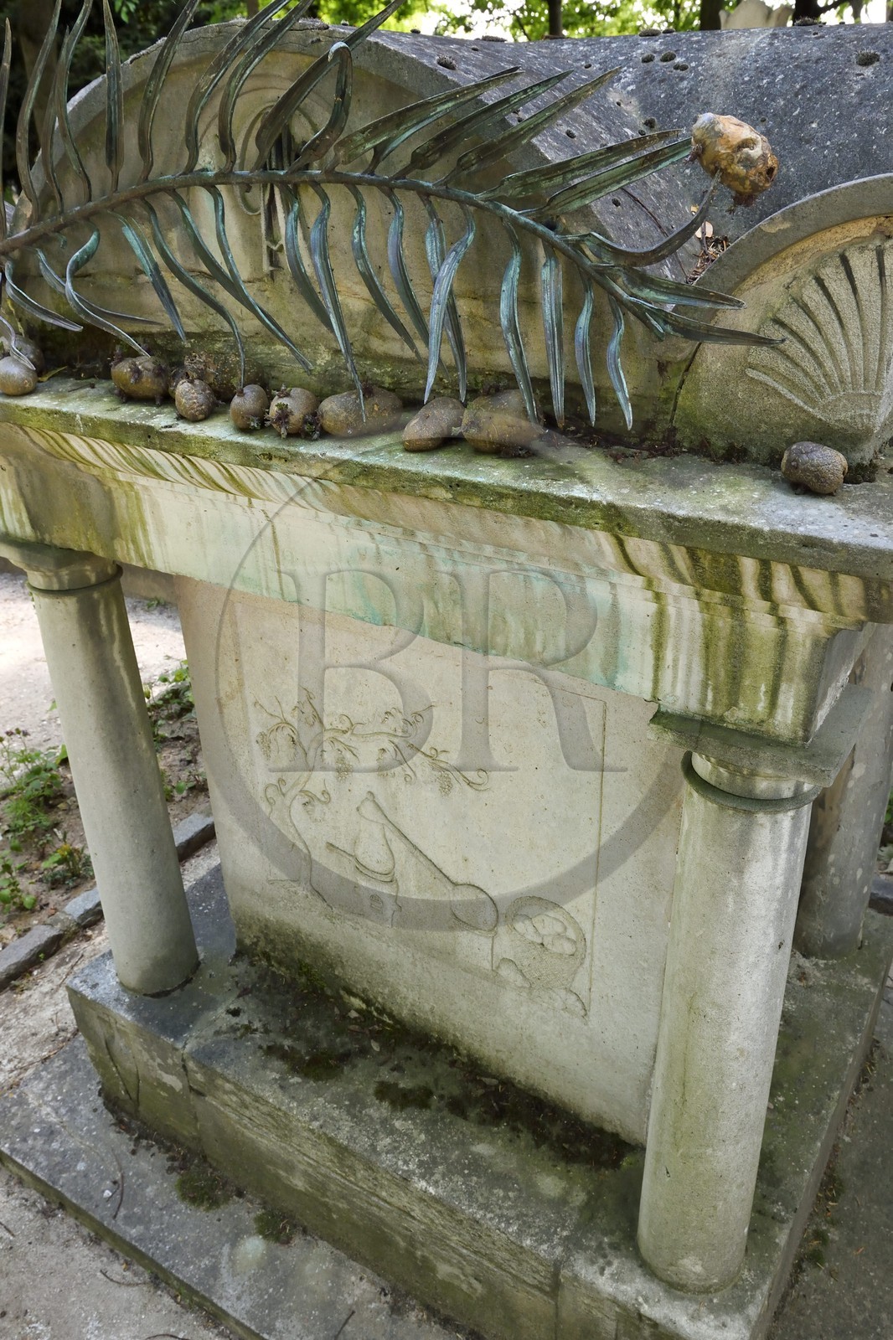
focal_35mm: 24
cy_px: 670
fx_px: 893
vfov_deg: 73.8
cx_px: 446
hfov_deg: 53.1
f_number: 11
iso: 1600
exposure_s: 1/125
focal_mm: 24
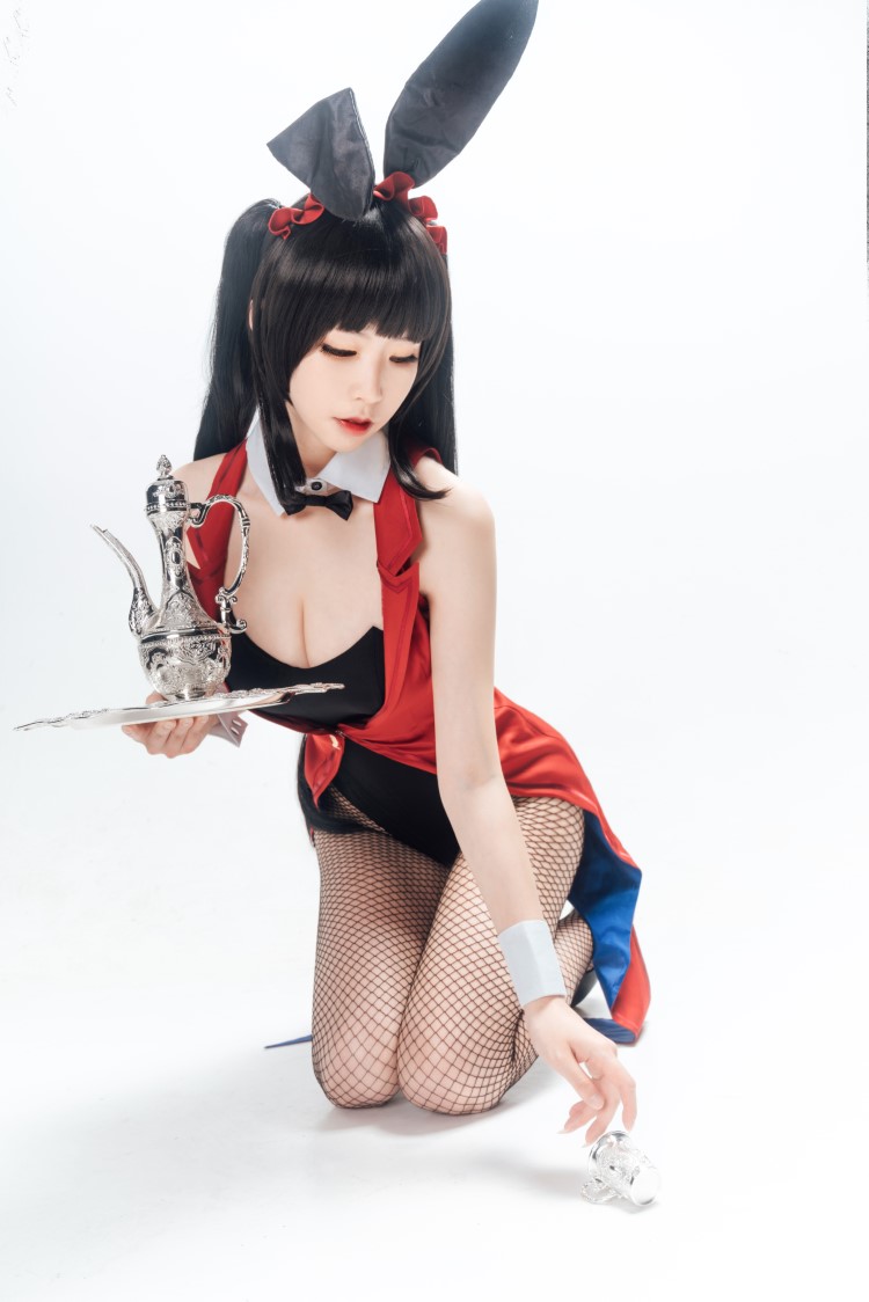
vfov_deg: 57.2
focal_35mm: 33
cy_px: 651
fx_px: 1194
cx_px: 434
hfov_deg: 40.0
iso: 100
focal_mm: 33
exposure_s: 1/125
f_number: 8
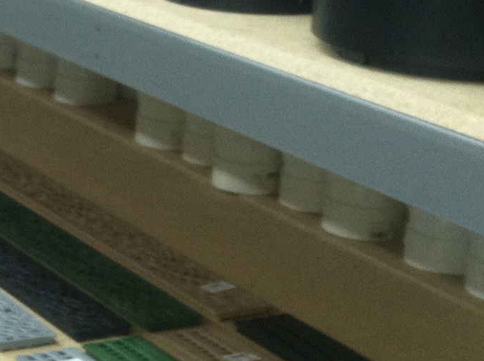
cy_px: 175
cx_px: -48
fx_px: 1856
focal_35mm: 133
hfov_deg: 14.5
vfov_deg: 11.1
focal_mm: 3.85
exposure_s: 1/15
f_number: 2.8
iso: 100
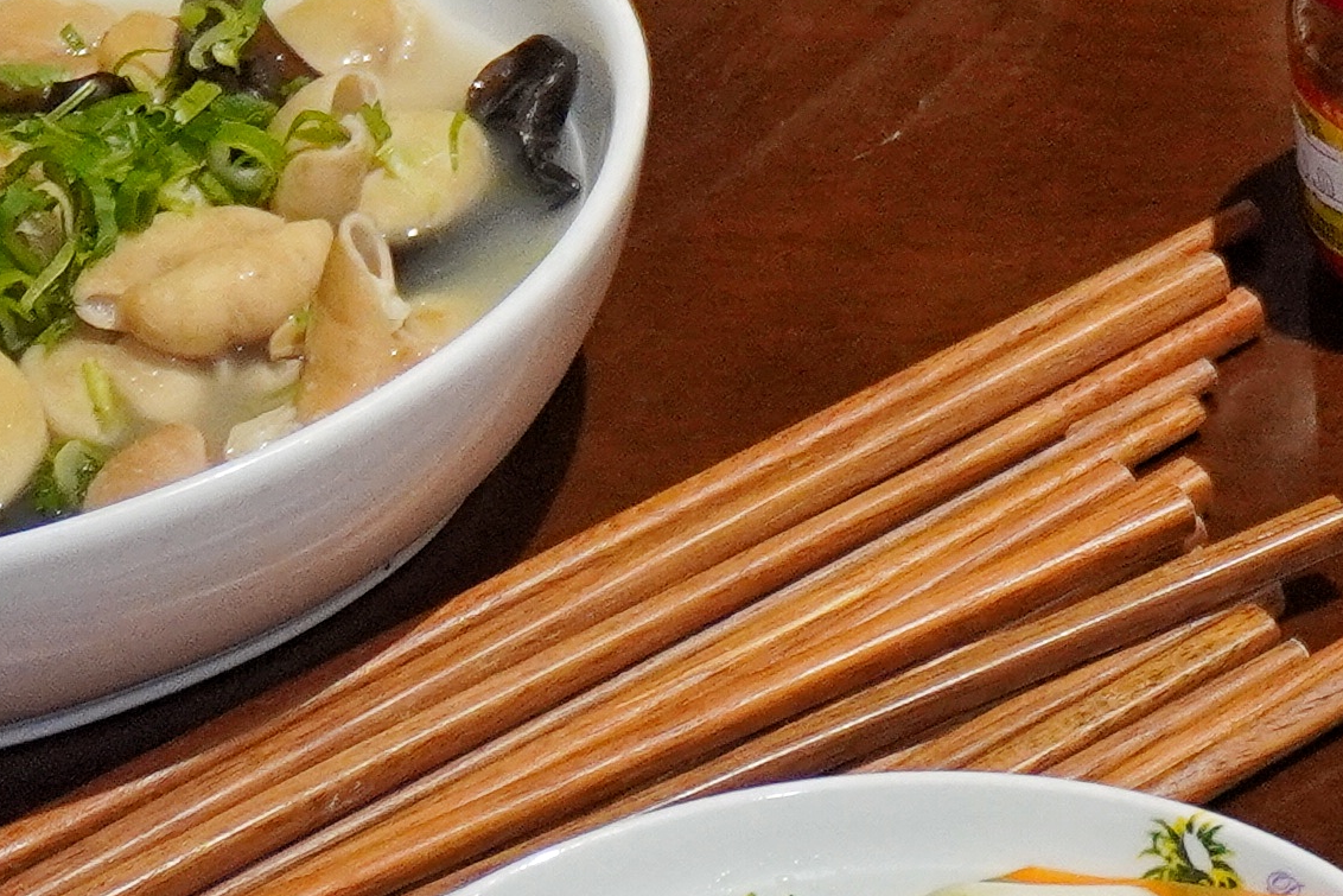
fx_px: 8008
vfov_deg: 6.3
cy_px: -319
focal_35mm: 215
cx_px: 2490
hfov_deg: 9.1
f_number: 4.5
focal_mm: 27
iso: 1250
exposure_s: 1/160
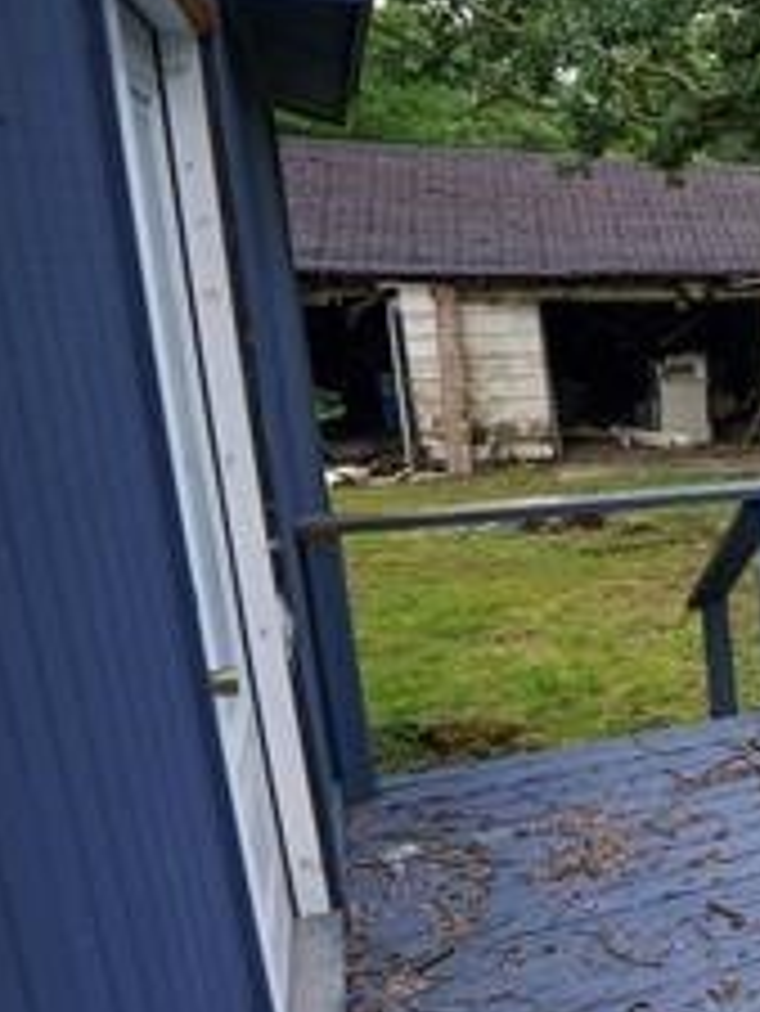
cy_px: 580
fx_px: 1199
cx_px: 1390
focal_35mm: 41
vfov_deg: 45.6
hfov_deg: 21.5
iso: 320
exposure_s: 1/200
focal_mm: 10
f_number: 2.8
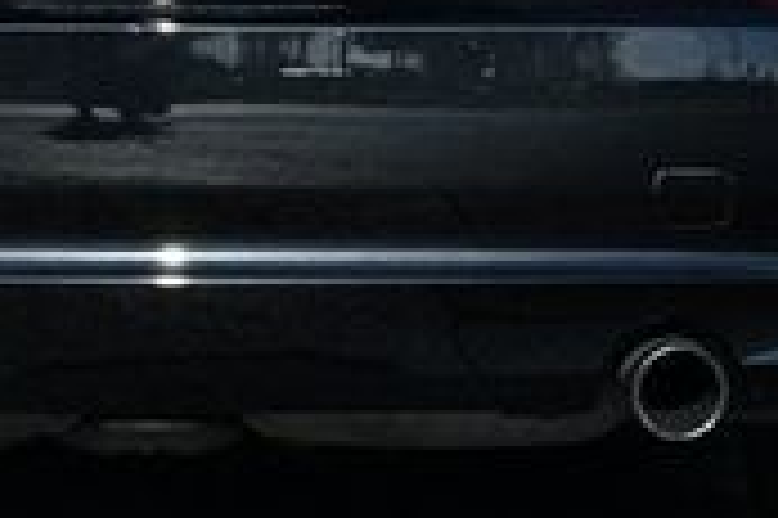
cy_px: -221
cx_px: 99
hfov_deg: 7.7
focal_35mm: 267
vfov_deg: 5.1
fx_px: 5765
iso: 100
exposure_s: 1/320
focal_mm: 36
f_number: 9
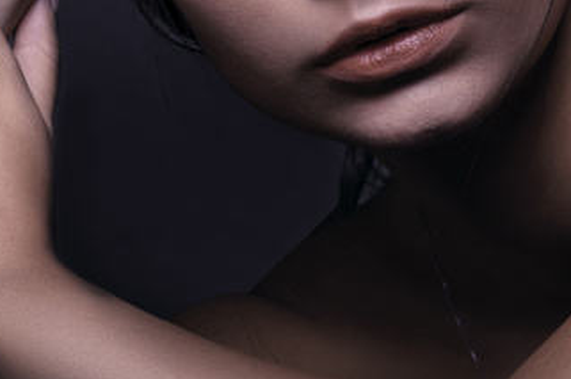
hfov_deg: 5.2
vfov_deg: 3.4
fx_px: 6296
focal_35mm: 398
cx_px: 194
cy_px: -23
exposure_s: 1/160
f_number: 6.3
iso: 100
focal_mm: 85
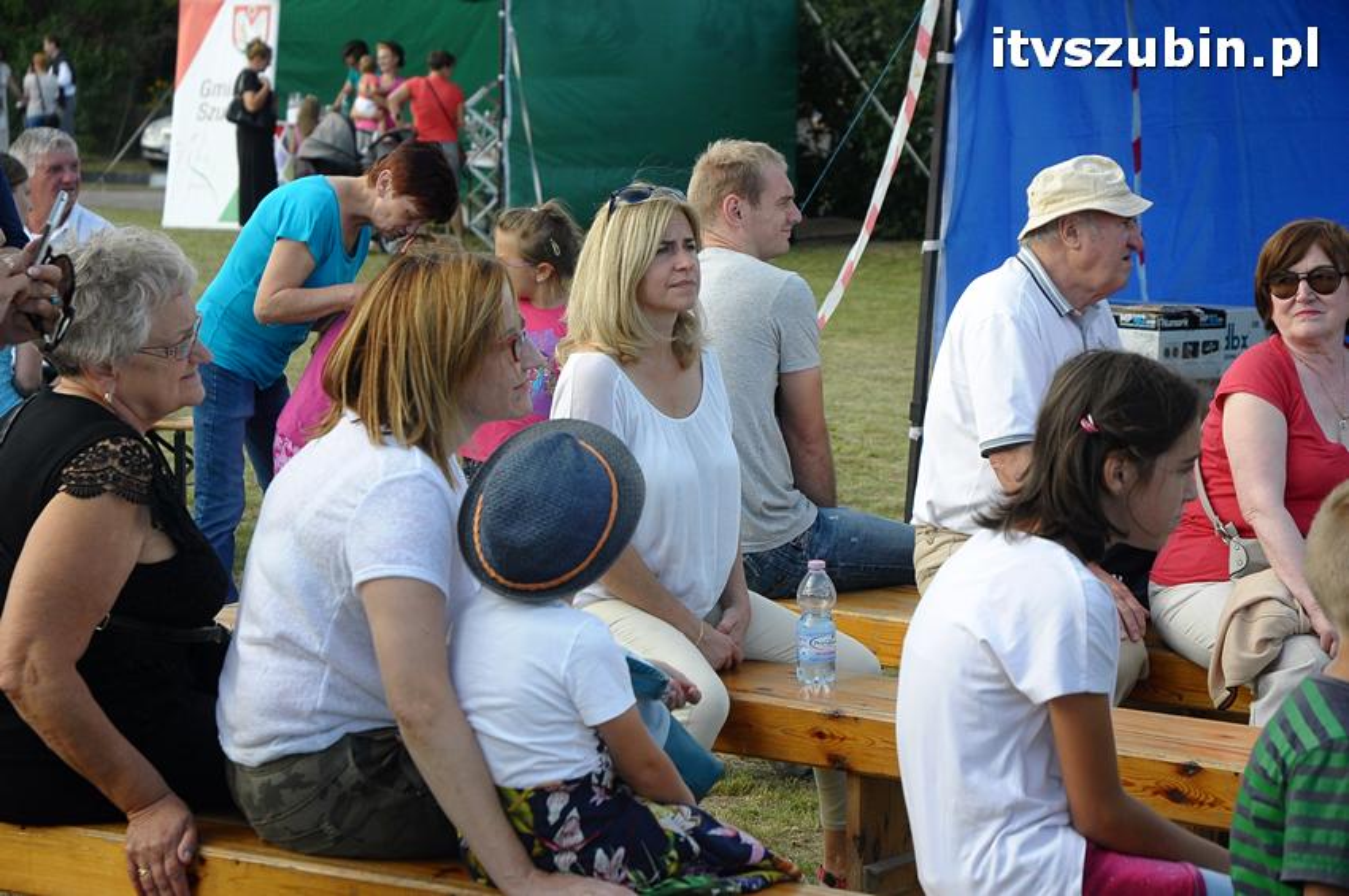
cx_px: 674
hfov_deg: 19.5
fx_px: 3931
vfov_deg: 13.0
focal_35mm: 105
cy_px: 448
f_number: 7.1
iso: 800
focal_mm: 70
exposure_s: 1/800
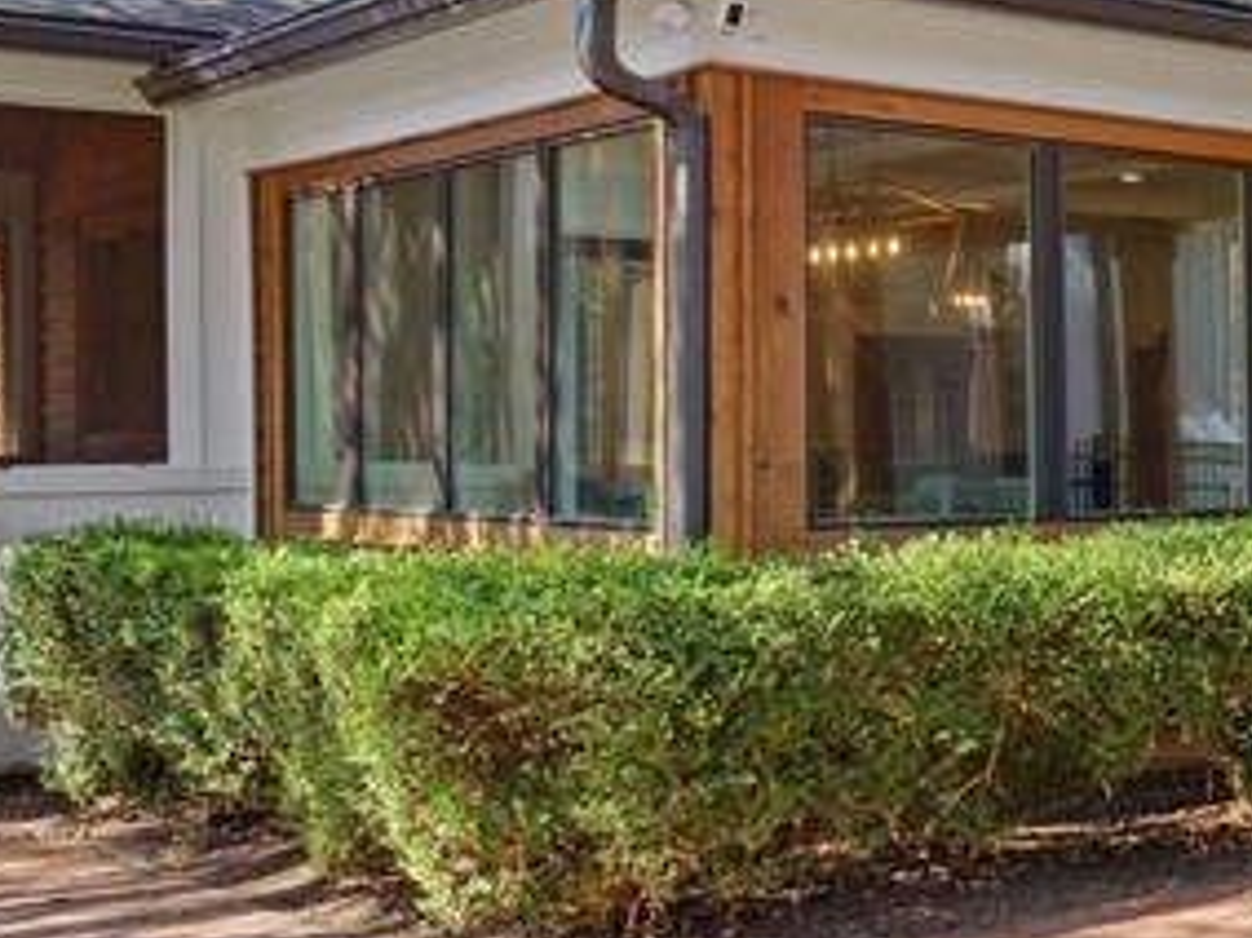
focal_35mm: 59
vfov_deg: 24.8
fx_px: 2133
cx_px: 1947
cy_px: 544
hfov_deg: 24.3
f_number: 5.6
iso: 1250
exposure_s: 1/500
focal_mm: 16
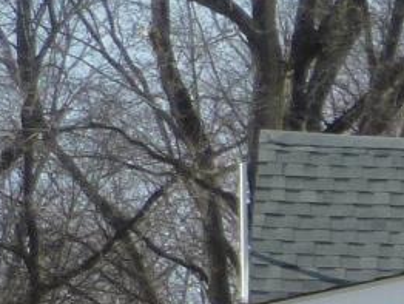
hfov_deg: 3.9
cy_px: 464
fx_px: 5654
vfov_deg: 3.1
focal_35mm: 484
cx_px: 1568
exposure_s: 1/640
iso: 100
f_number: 4.8
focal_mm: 11
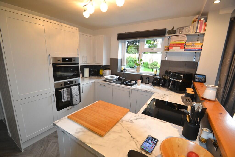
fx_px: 98
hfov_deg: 100.4
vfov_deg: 77.3
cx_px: 118
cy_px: 78
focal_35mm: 15
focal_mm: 10
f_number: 3.5
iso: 900
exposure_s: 1/60
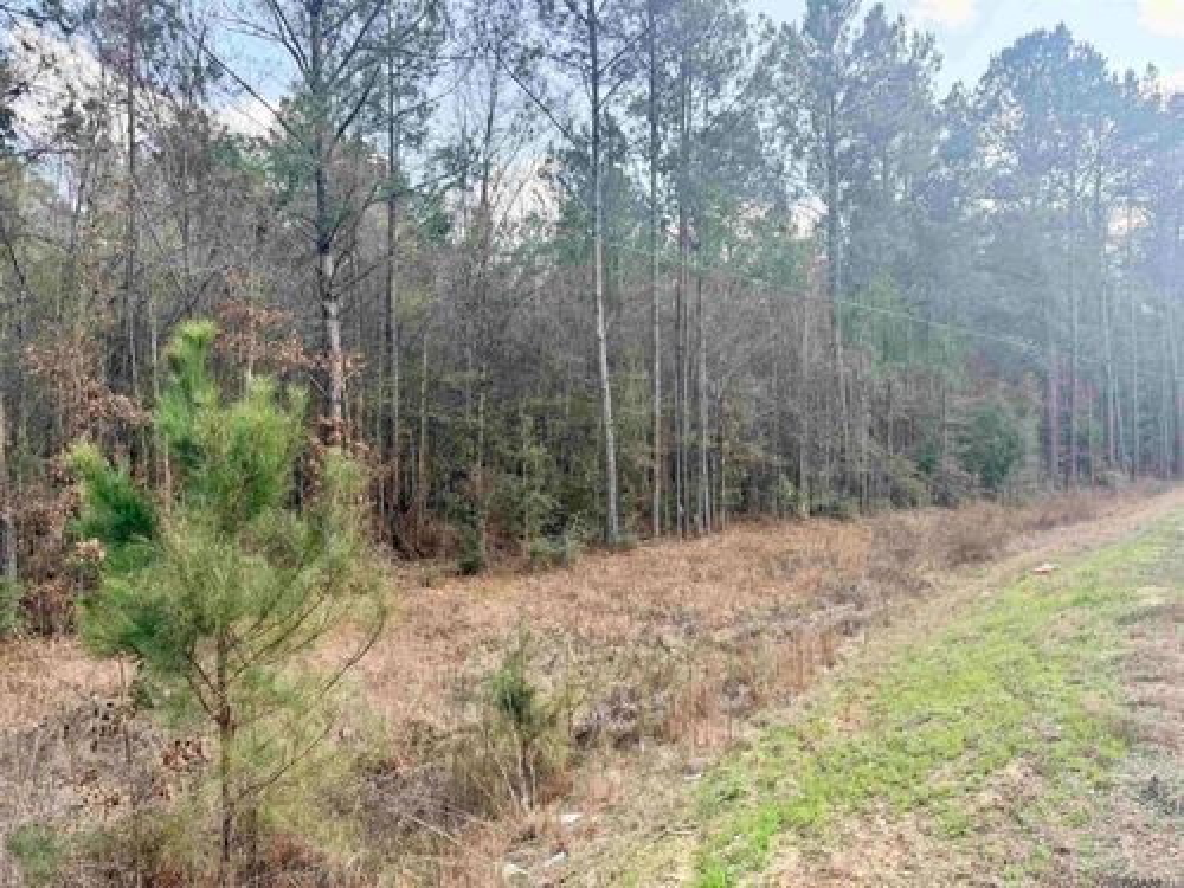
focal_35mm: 24
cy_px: 444
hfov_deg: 71.6
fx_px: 821
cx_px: 592
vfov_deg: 56.8
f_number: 1.78
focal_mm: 6.76
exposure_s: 1/813
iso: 100
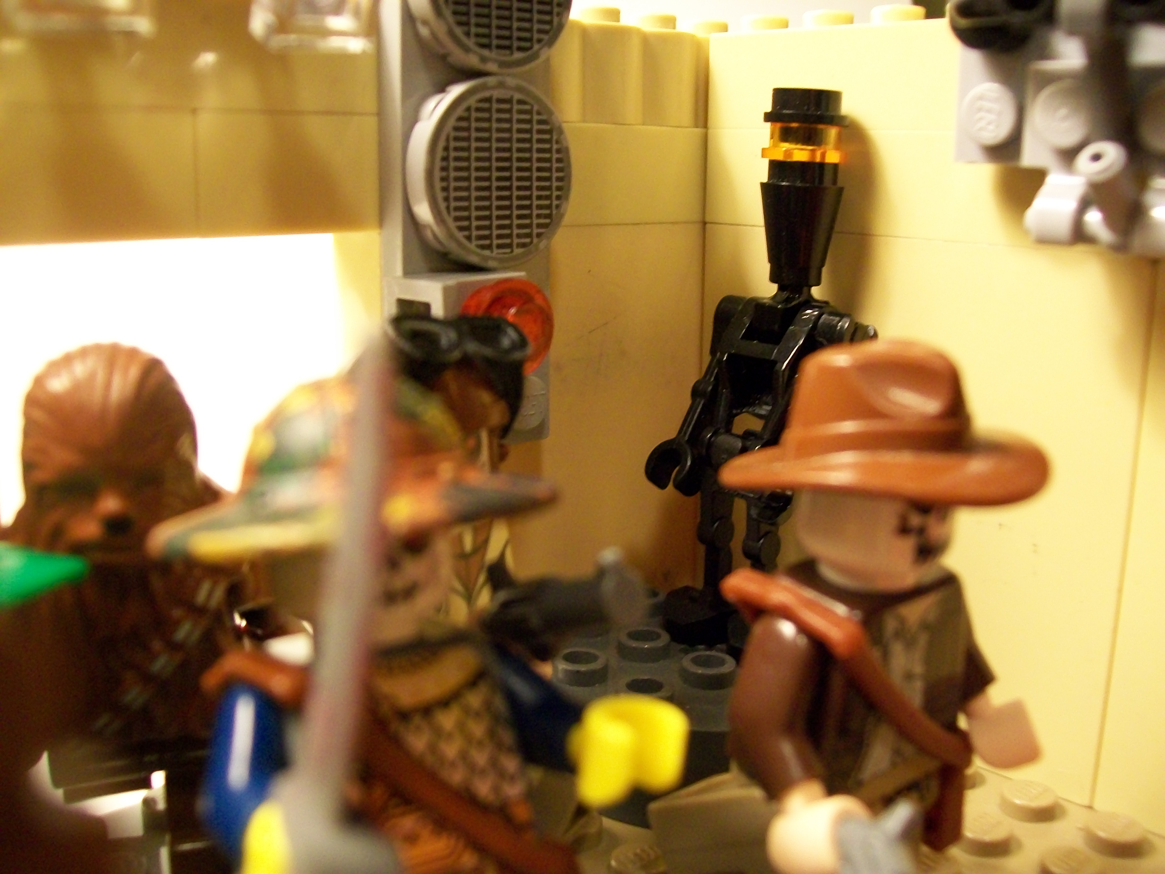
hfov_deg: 51.4
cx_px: 582
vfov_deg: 39.7
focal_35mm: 36
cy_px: 437
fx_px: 1212
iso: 160
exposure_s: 1/10
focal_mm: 6
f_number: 2.7
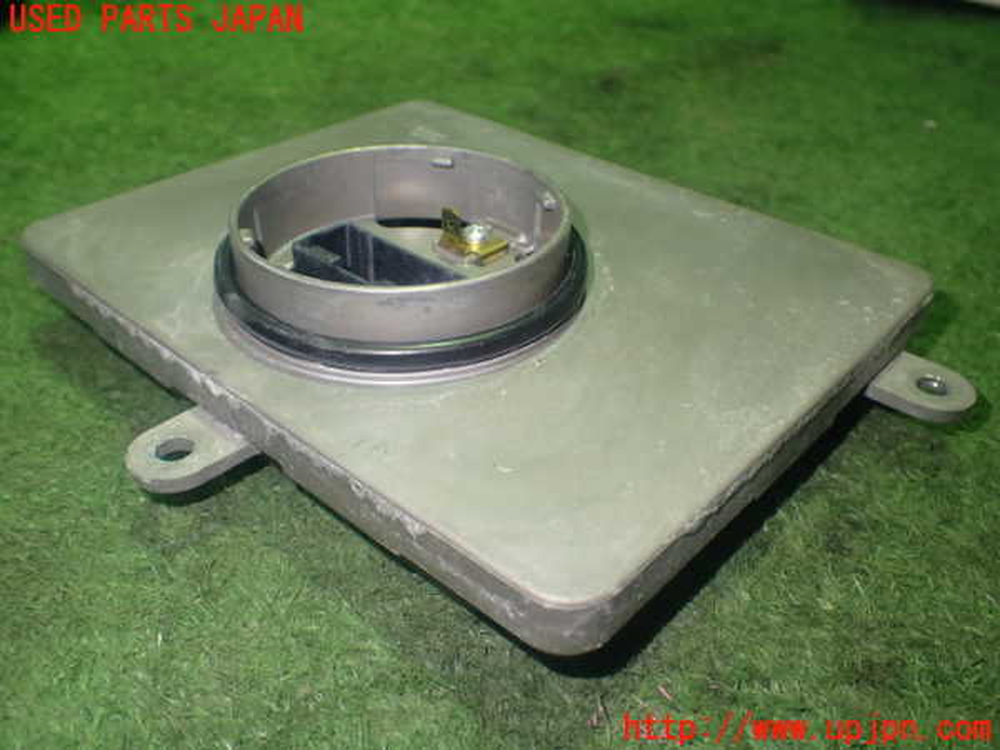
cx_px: 500
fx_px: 924
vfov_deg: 44.2
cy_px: 375
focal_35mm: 32
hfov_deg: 56.8
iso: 250
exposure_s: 1/30
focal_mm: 5.79
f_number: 2.4
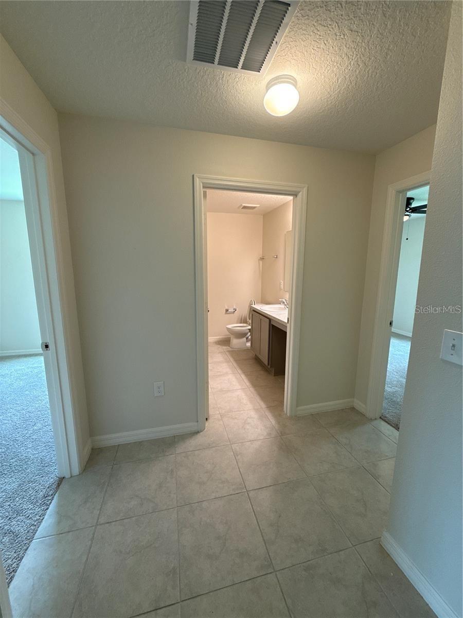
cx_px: 232
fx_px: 250
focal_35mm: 14
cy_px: 309
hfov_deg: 85.7
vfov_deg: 102.1
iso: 200
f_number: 2.2
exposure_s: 1/60
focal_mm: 2.22
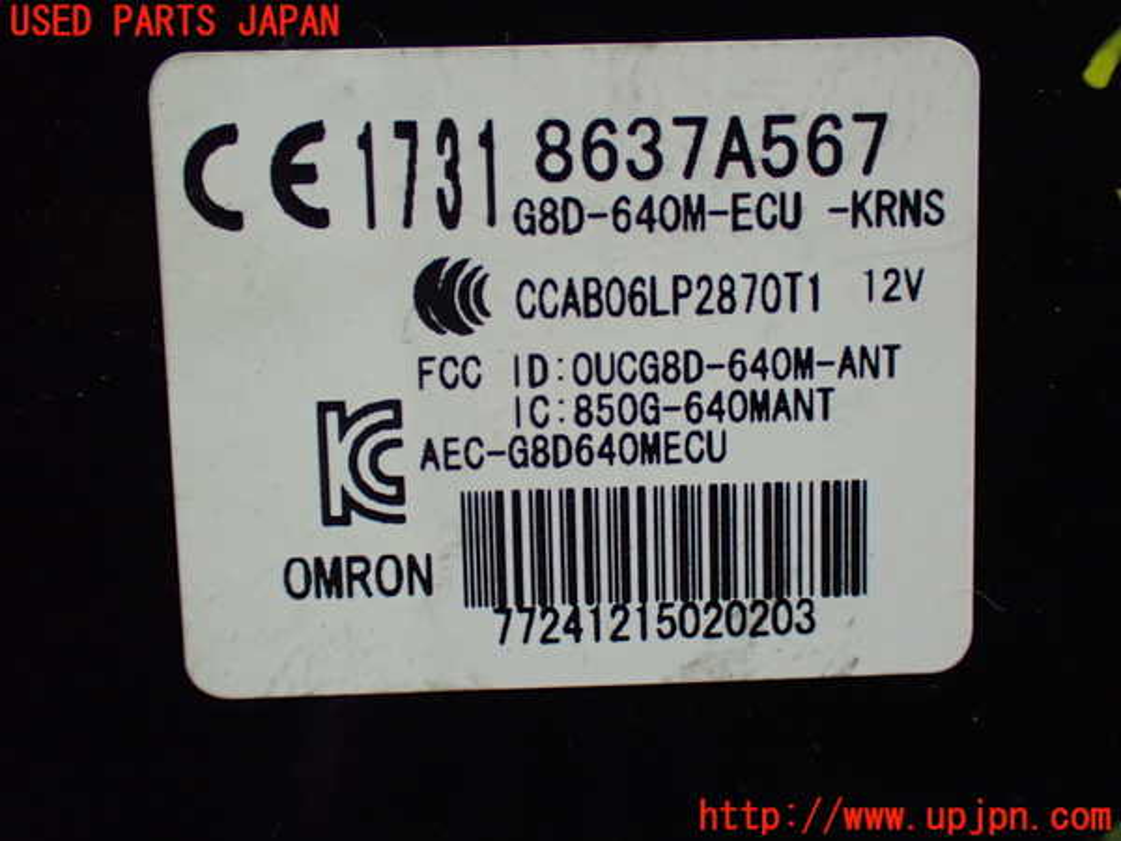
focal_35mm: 41
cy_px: 420
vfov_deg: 35.1
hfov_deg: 45.8
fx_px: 1328
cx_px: 560
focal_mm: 7.31
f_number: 2.8
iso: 800
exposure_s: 1/60
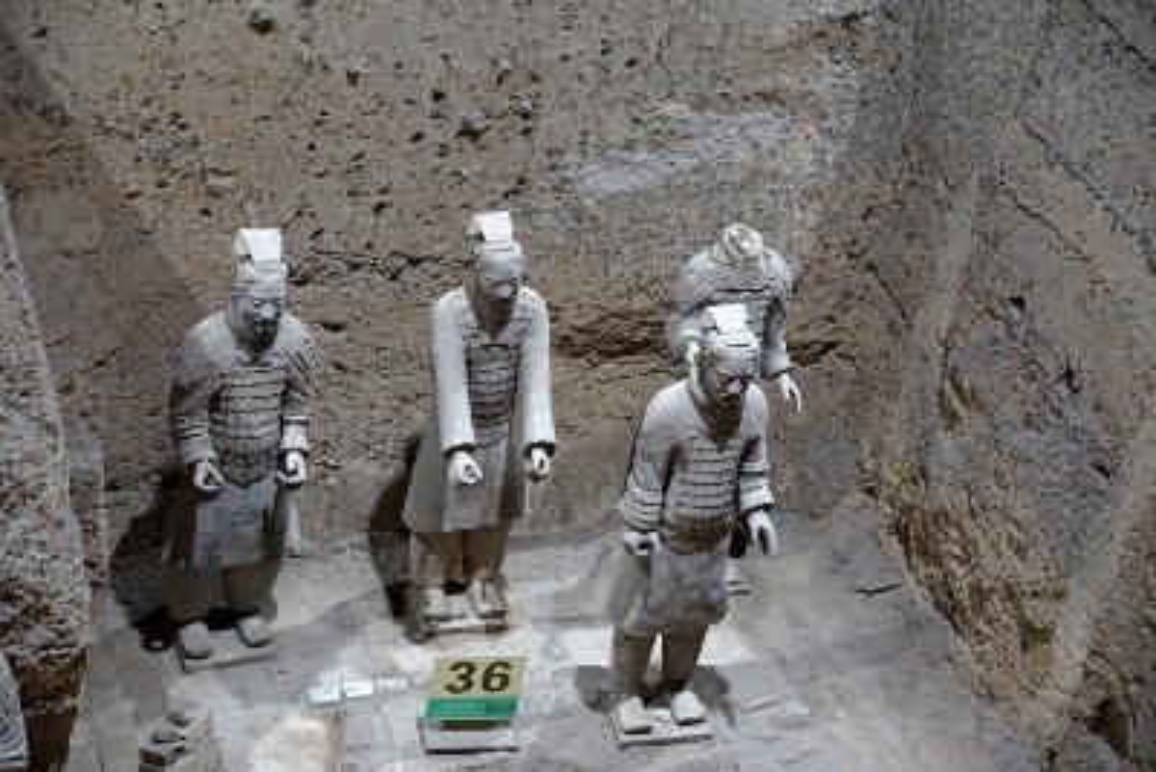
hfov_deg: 27.0
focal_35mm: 75
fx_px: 2409
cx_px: 578
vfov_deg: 18.2
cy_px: 386
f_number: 5
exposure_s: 1/30
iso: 3200
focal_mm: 50
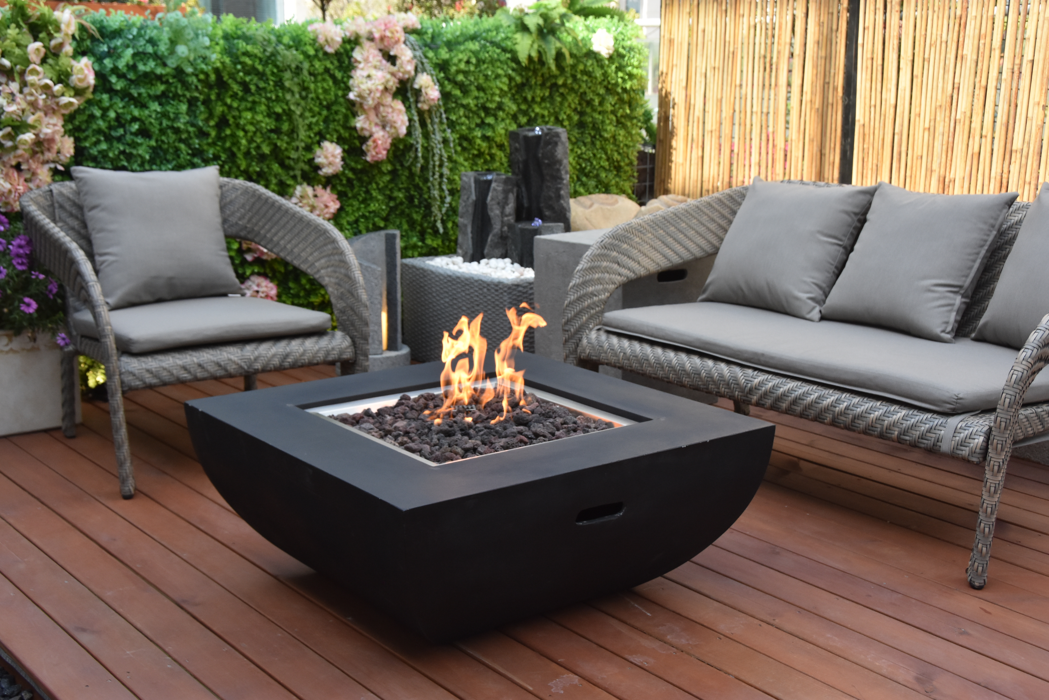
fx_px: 1399
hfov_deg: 41.1
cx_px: 524
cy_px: 350
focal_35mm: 48
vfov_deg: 28.1
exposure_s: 1/500
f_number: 8
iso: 800
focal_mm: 32
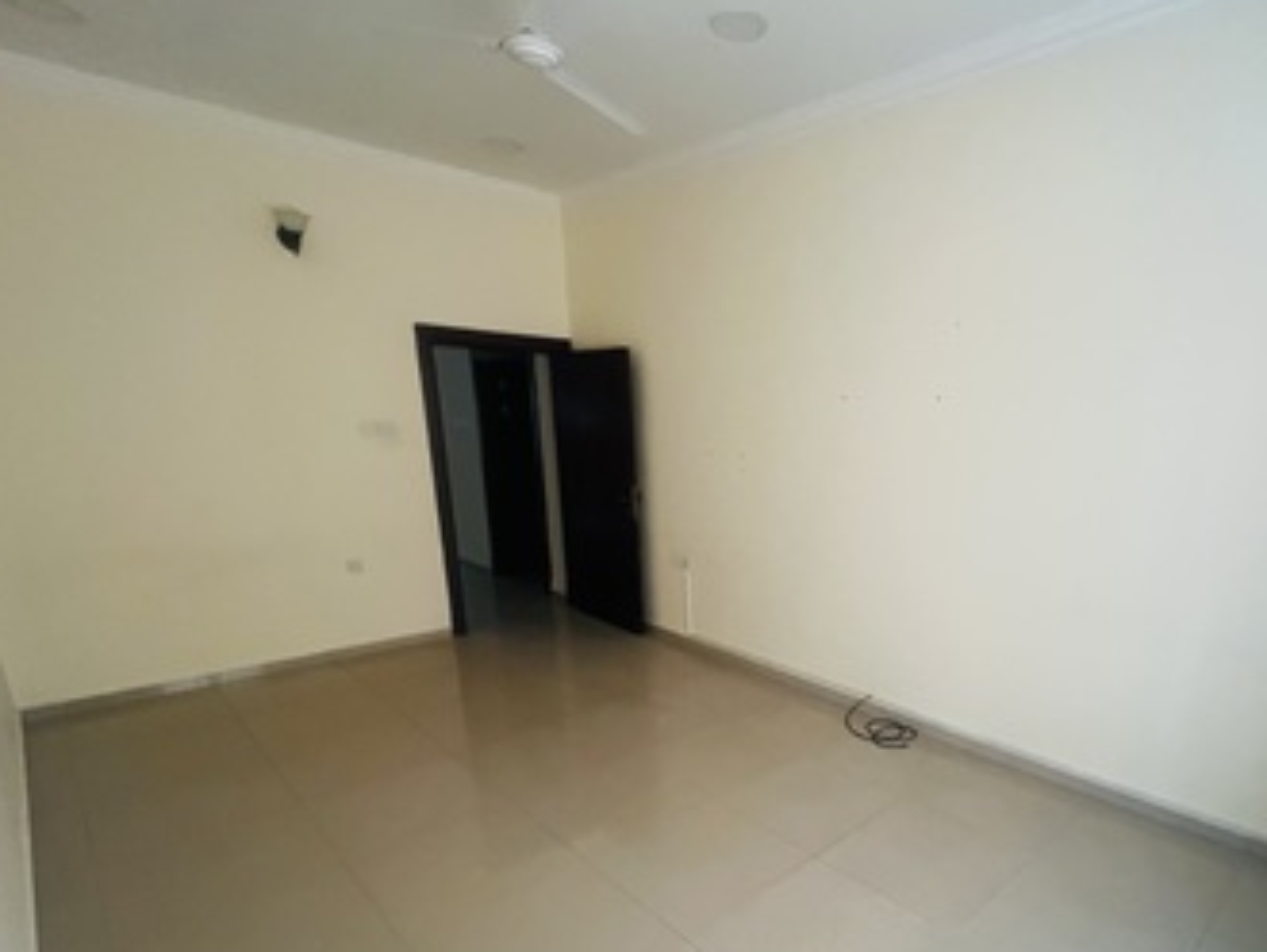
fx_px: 659
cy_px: 608
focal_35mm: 18
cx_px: 824
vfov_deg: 70.2
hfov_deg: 85.2
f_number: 1.8
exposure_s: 1/60
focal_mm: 1.57
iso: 500
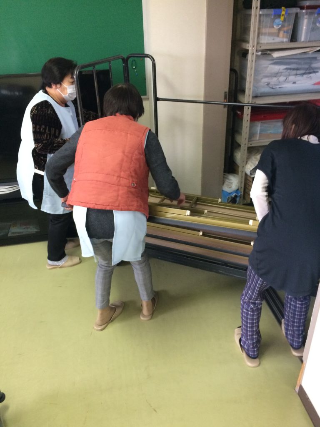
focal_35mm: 29
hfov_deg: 48.2
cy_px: 214
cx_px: 160
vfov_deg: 61.7
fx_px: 357
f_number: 2.2
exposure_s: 1/30
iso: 160
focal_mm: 4.15
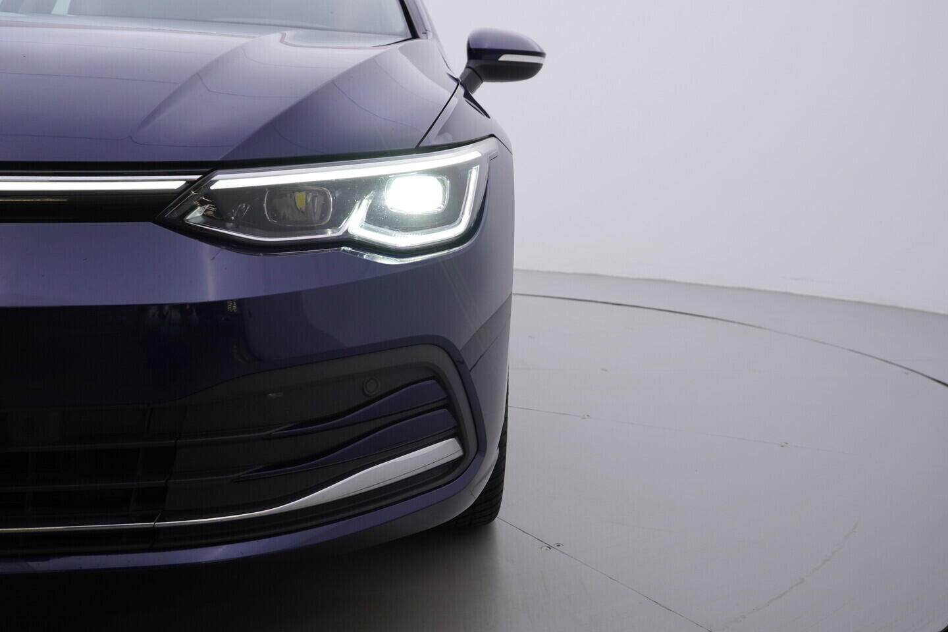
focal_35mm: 36
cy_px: 316
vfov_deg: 36.9
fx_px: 948
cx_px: 474
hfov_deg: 53.1
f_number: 4.5
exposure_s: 1/100
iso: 125
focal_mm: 24
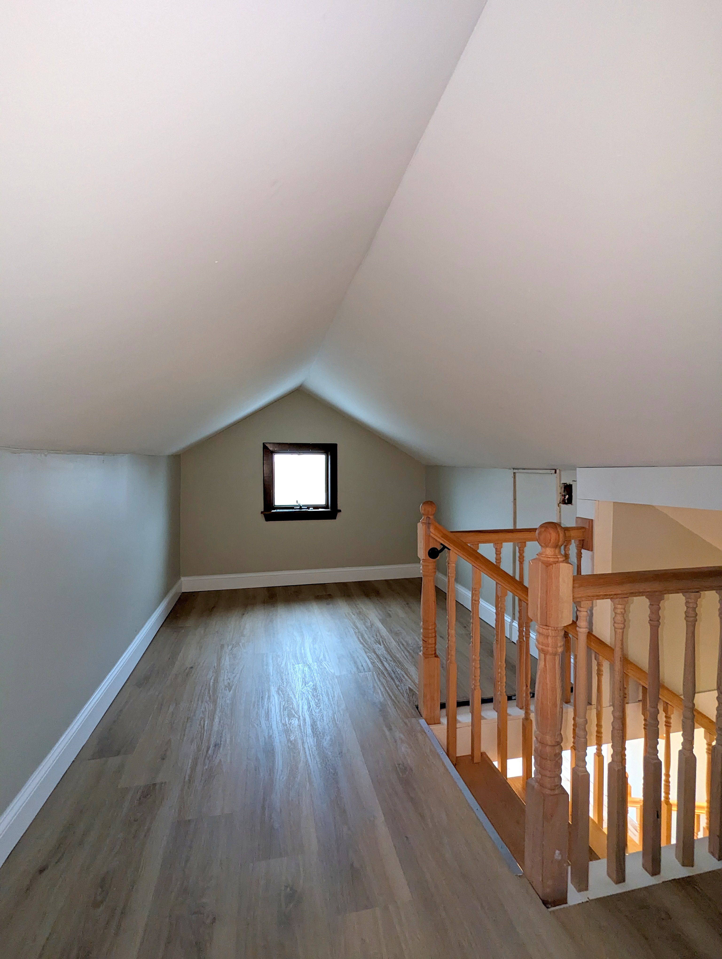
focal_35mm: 16
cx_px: 361
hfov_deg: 78.2
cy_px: 480
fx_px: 444
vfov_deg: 94.4
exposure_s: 1/31
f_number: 2.2
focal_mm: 2.35
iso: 367
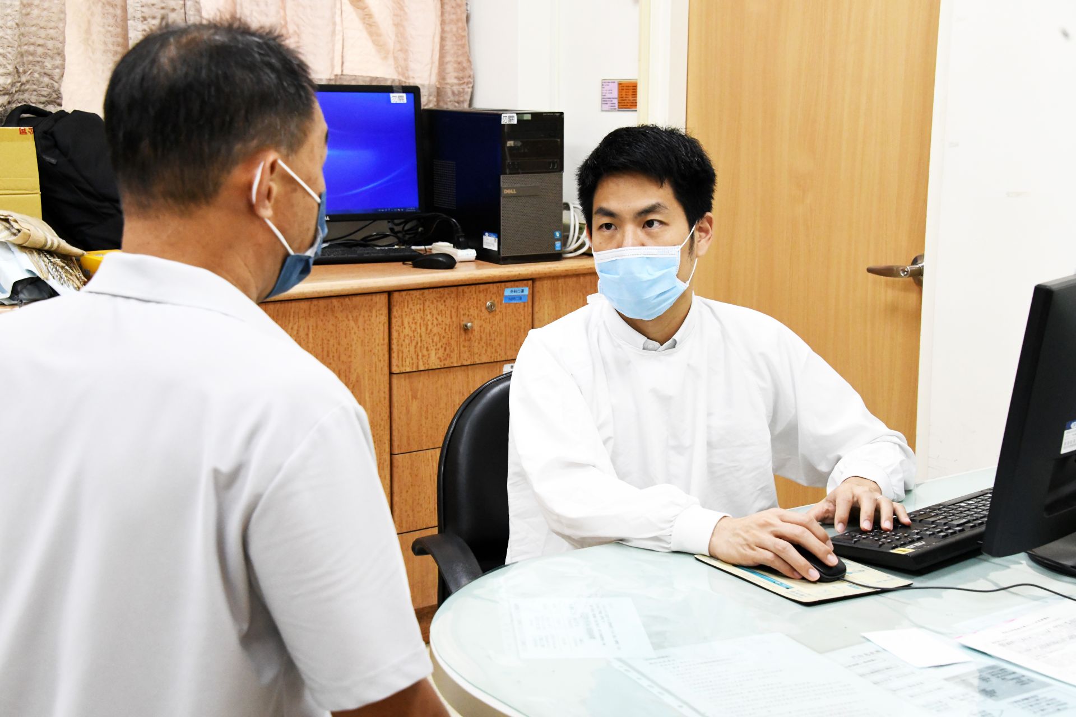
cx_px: 538
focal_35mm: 52
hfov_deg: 38.2
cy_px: 358
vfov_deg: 26.0
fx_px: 1554
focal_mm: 52
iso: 6400
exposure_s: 1/160
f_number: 8
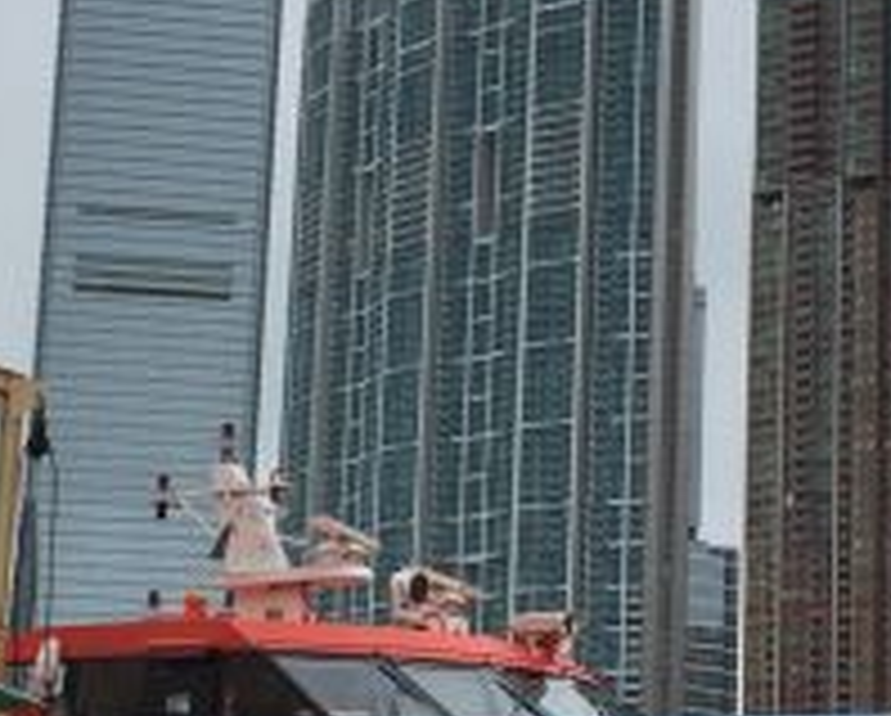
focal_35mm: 100
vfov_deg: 15.4
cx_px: 574
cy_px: 437
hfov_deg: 19.1
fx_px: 2641
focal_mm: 4.15
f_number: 2.2
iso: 32
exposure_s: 1/659
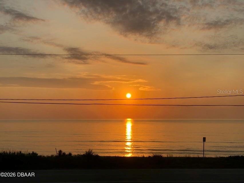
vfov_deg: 25.7
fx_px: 402
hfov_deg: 33.8
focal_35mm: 57
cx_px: 122
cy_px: 92
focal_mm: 6.6
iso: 20
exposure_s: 1/960
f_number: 2.8
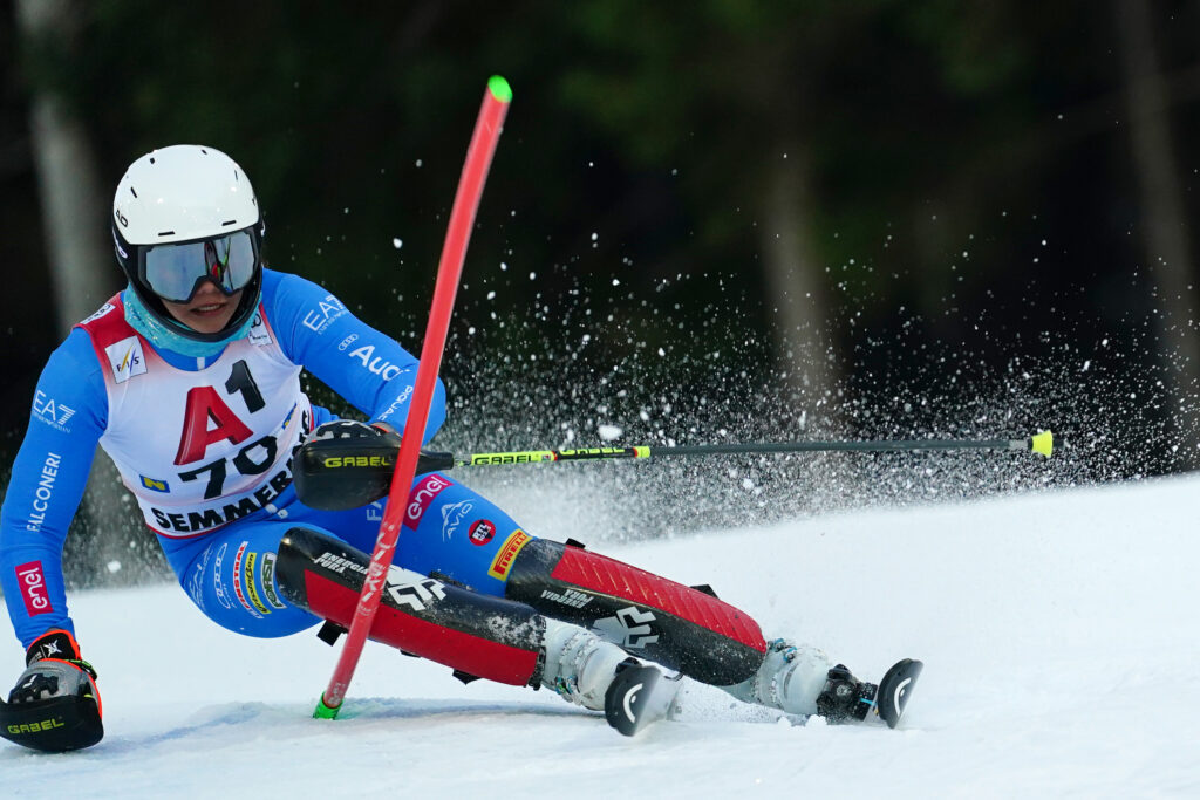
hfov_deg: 6.9
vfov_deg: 4.6
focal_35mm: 300
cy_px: 400
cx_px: 600
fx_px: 10001
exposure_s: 1/1600
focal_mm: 300
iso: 1000
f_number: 2.8
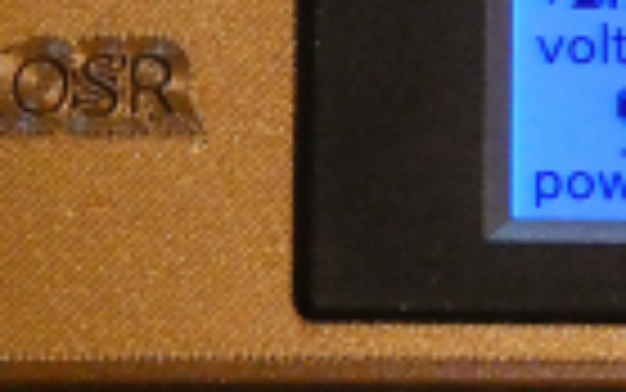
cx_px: 383
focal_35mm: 308
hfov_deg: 6.8
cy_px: 54
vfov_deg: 4.3
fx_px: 5257
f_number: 4.9
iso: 1600
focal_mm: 16.1
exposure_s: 1/30
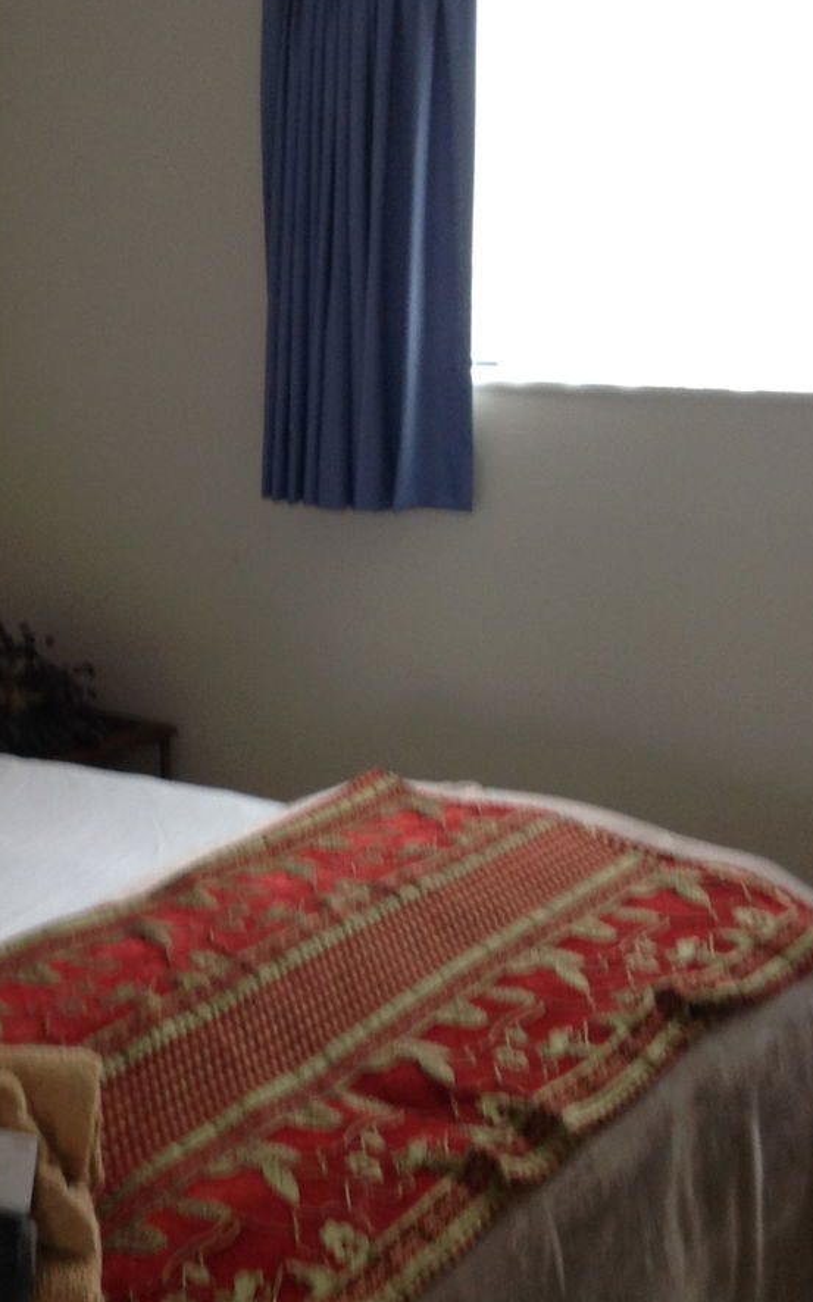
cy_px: 745
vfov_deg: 30.6
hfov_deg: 19.0
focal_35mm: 67
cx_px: 59
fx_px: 2376
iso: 64
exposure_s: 1/15
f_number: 2.4
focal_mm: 4.28
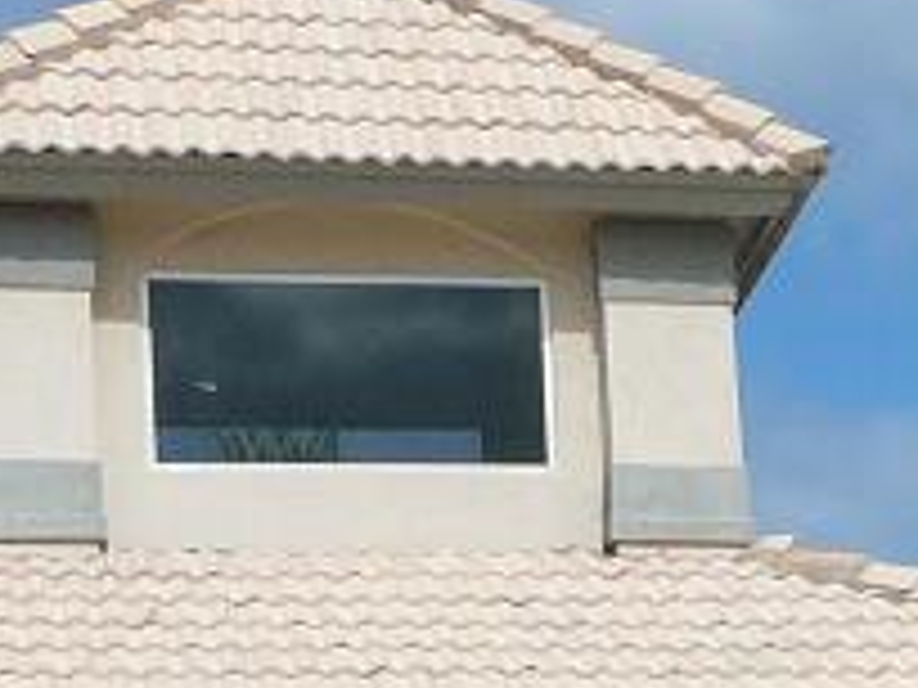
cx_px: 1476
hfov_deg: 10.7
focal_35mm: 176
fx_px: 4667
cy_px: 1443
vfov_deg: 8.0
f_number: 5
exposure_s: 1/1000
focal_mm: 5.2
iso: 80
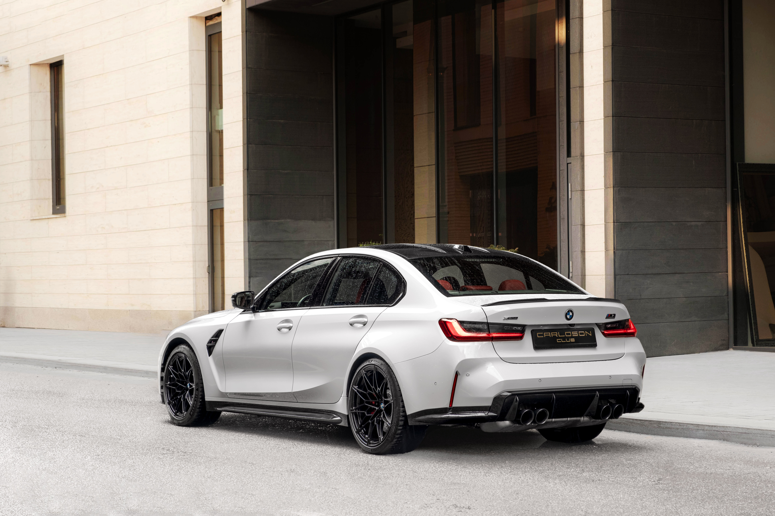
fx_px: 1658
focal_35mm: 77
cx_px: 388
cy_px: 258
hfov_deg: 26.3
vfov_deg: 17.7
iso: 500
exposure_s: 1/60
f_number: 5.6
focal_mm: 51.6
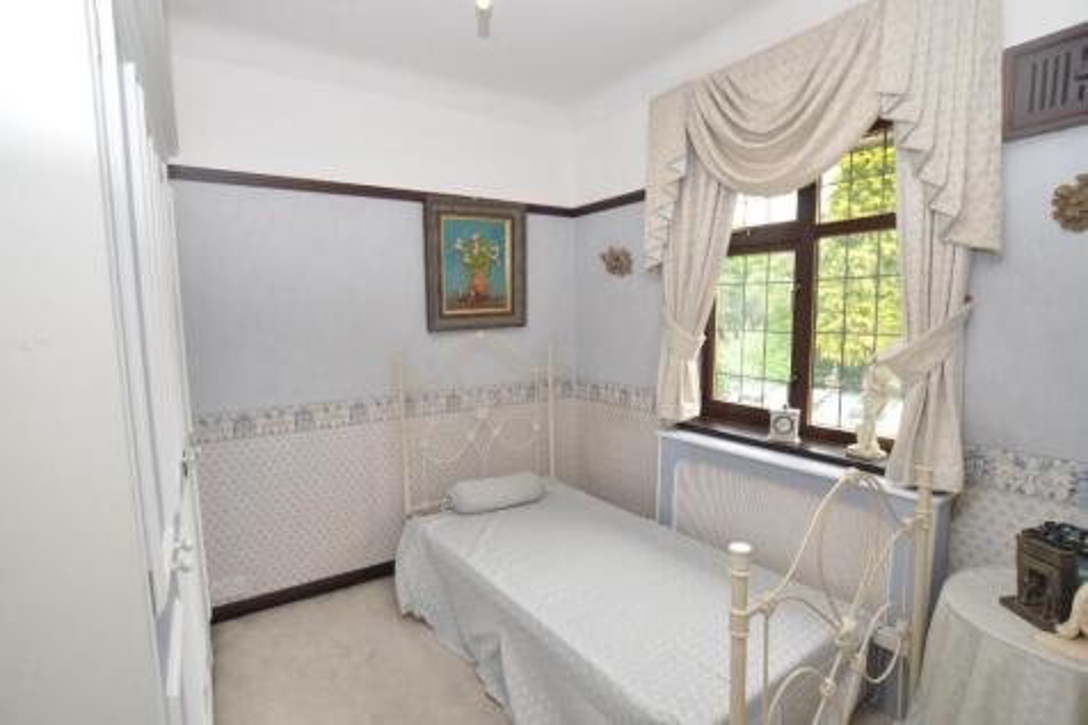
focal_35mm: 16
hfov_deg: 95.0
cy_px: 362
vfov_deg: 72.0
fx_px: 498
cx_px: 544
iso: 400
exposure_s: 1/125
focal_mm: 11
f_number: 5.6
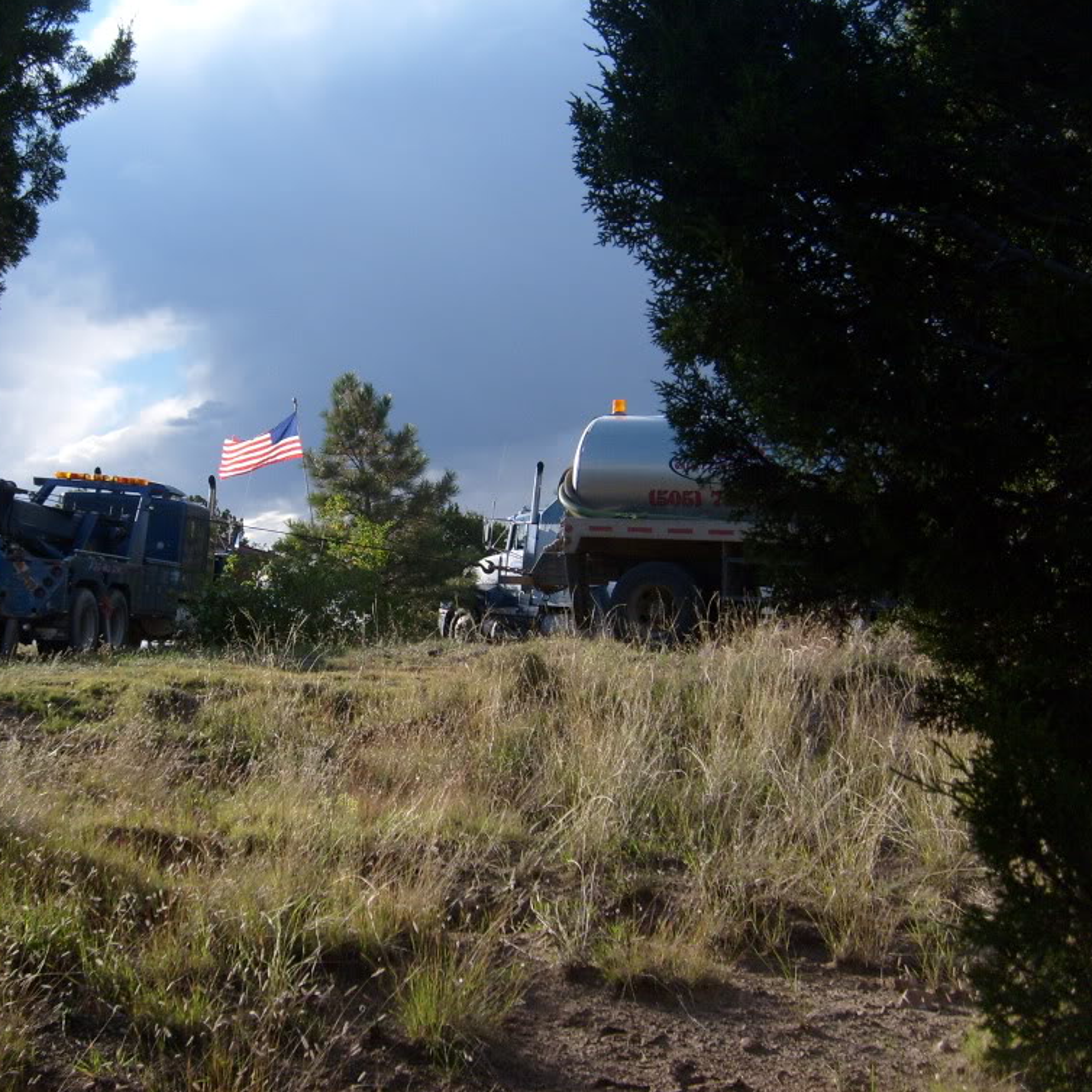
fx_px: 1499
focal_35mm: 42
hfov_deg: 39.8
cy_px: 539
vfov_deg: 40.0
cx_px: 419
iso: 80
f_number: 7.1
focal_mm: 5.8
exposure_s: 1/250
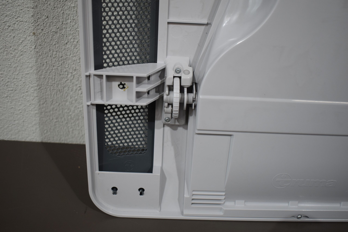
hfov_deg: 53.1
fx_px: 348
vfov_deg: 36.9
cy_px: 116
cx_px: 174
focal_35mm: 36
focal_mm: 24
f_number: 4
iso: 500
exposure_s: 1/250
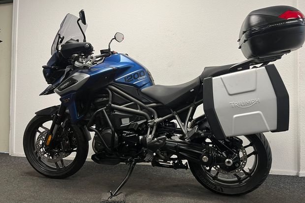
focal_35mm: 28
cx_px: 157
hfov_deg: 65.5
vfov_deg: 46.4
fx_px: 237
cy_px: 99
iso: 64
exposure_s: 1/50
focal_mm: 5.1
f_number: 1.6
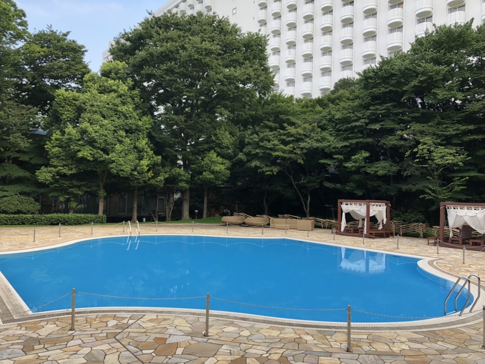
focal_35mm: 28
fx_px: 392
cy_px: 182
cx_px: 242
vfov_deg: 49.7
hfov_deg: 63.4
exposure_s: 1/120
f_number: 1.8
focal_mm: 4
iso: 25
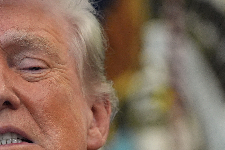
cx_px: 31
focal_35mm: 481
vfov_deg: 2.9
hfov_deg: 4.3
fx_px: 3009
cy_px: 113
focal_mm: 149
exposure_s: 1/400
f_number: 2.8
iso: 4000
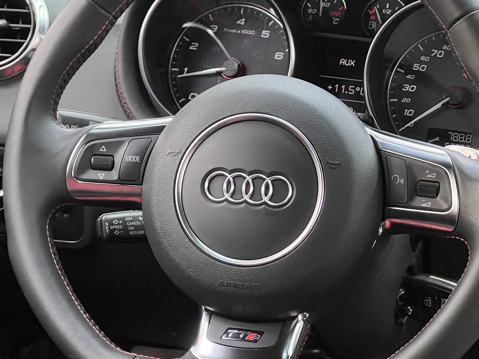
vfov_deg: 12.3
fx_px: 1660
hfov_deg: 16.4
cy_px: 155
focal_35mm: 120
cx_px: 241
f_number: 2.8
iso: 500
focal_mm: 9
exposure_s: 1/50
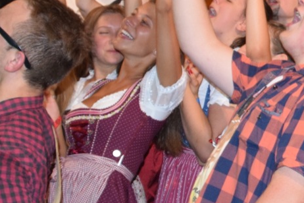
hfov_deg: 16.8
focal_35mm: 117
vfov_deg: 11.6
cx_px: 352
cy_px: 27
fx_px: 988
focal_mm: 18
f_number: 3.5
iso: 1250
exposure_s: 1/60
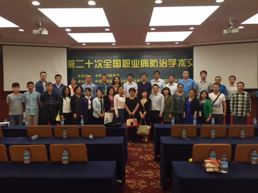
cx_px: 129
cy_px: 96
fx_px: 216
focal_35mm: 29
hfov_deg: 61.7
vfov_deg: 48.2
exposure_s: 1/33
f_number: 2.2
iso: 125
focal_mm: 4.15
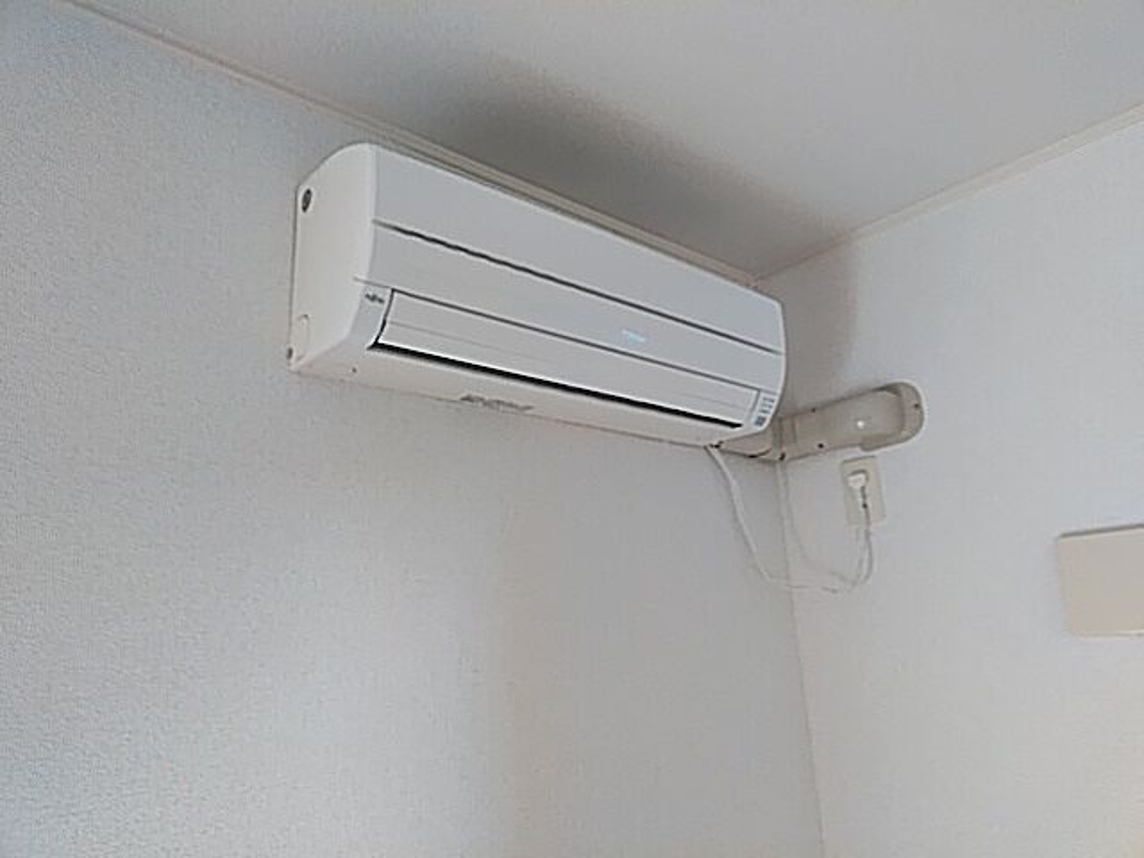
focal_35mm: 27
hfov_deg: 65.3
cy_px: 429
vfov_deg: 51.4
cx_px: 572
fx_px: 892
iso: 120
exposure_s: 1/125
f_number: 2.2
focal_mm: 3.46
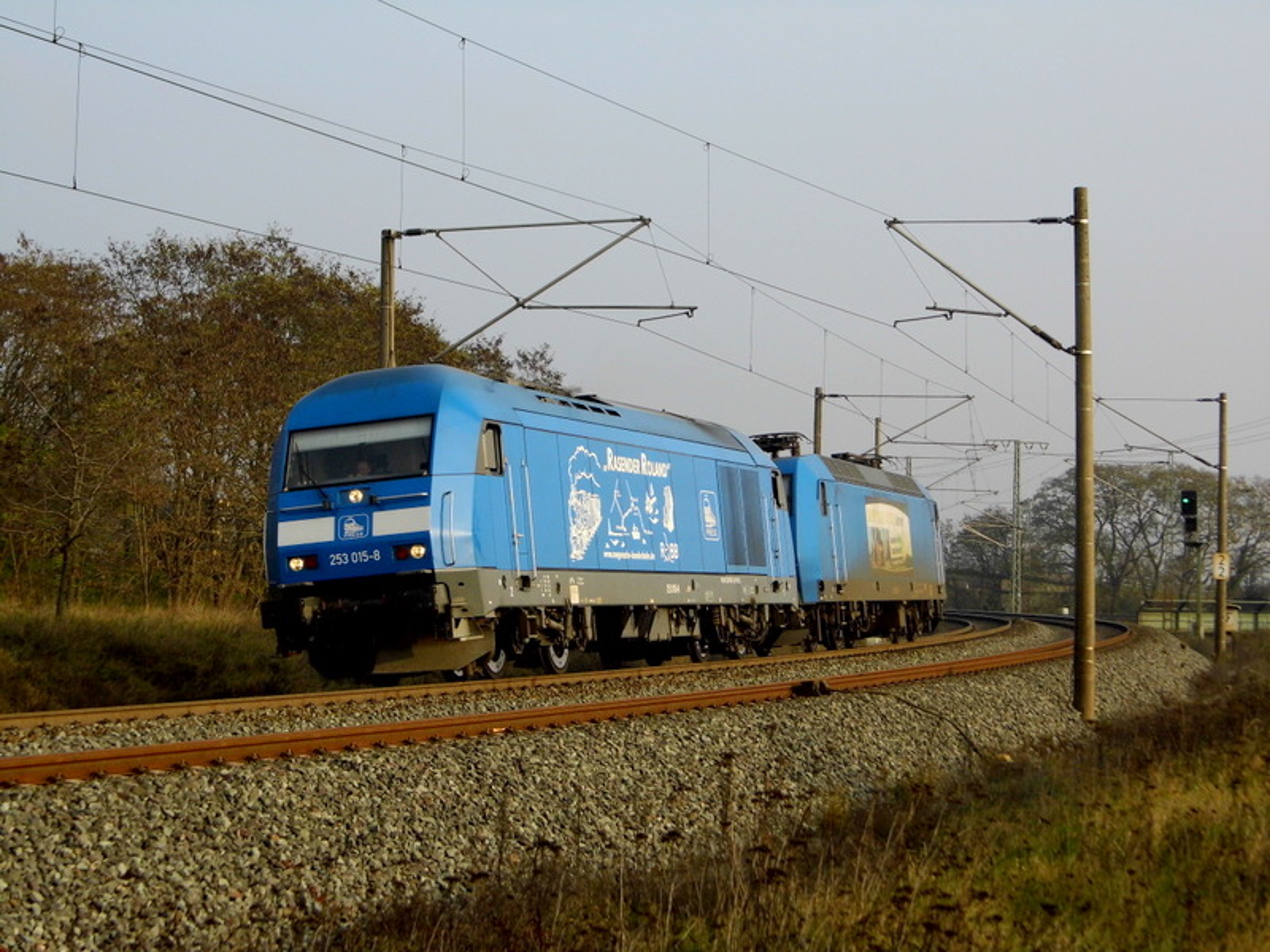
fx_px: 2972
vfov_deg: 18.2
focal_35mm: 81
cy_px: 476
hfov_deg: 24.1
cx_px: 635
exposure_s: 1/500
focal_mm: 14.6
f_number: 4.2
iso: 100
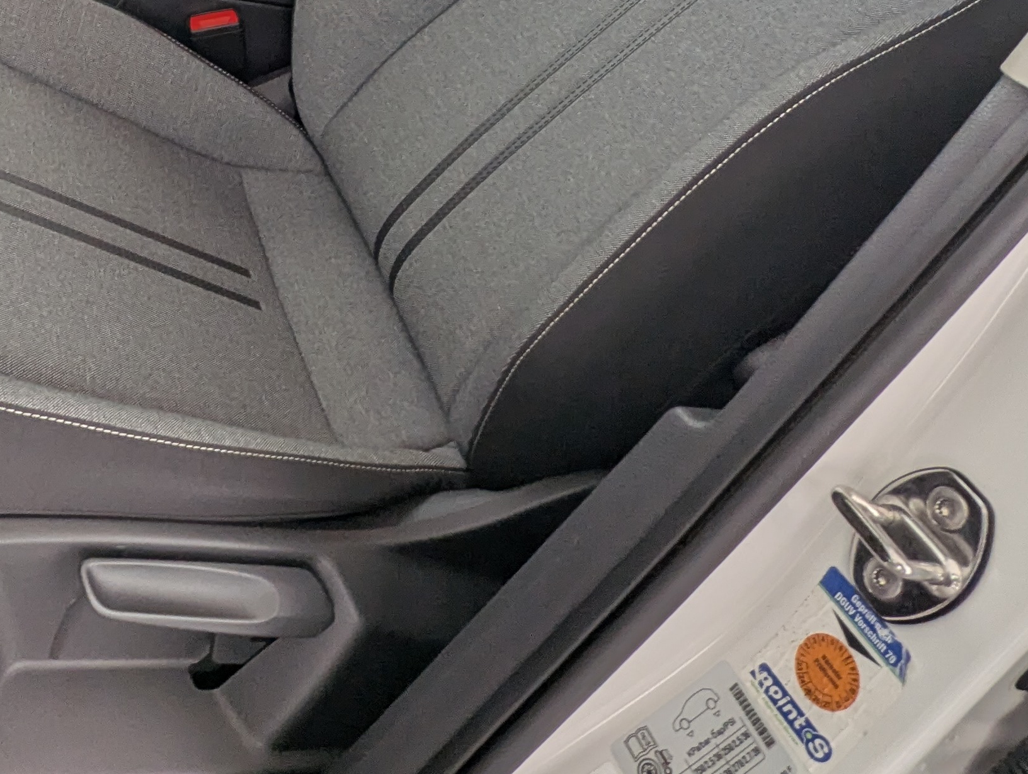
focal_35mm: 40
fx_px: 1190
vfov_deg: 32.7
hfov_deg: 44.6
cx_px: 213
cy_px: -21
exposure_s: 1/63.7
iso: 48
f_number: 2.2
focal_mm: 2.35
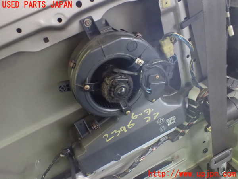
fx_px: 206
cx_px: 119
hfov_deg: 60.0
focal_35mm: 30
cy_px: 90
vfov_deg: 46.8
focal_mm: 5.4
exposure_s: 1/30
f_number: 2.3
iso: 1600
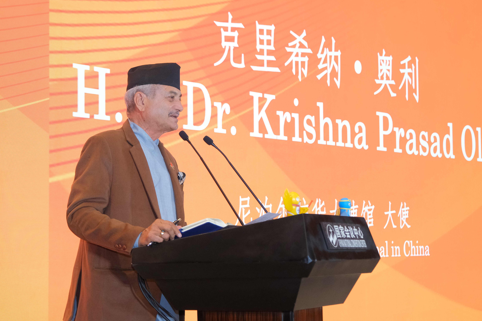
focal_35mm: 74
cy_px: 161
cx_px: 241
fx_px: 991
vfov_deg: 18.4
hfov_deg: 27.3
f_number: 4
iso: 2500
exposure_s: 1/160
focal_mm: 48.5
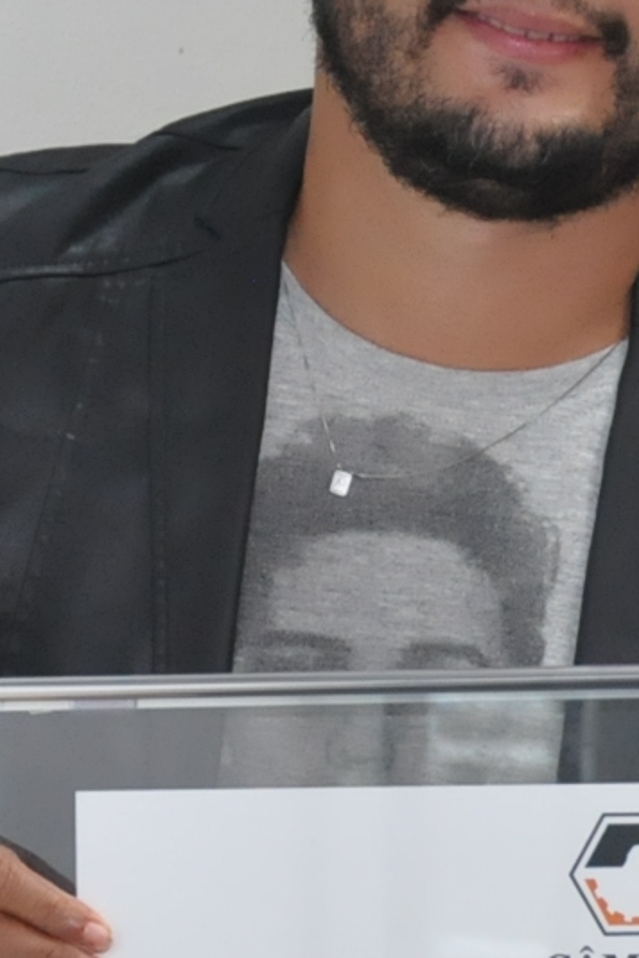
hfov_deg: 4.5
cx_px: 885
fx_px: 8013
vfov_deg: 6.8
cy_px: 653
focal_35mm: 301
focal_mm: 50
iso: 2000
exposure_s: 1/100
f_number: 5
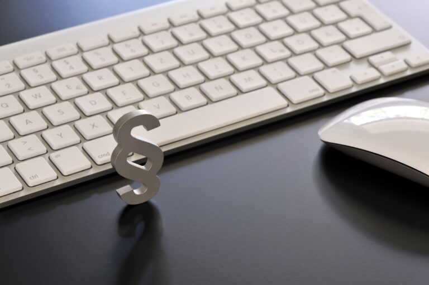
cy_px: 142
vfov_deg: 13.0
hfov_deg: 19.5
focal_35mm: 105
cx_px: 214
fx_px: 1250
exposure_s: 1.3
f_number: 16
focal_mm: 105
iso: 200
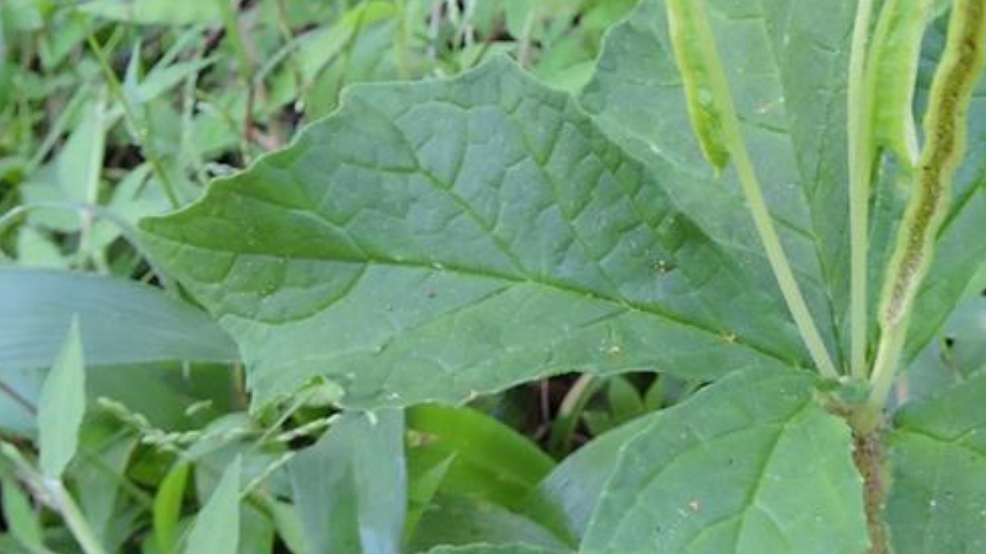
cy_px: -14
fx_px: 1699
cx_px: 678
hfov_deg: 32.0
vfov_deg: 18.0
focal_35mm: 65
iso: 180
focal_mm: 4.3
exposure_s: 1/30
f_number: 3.3
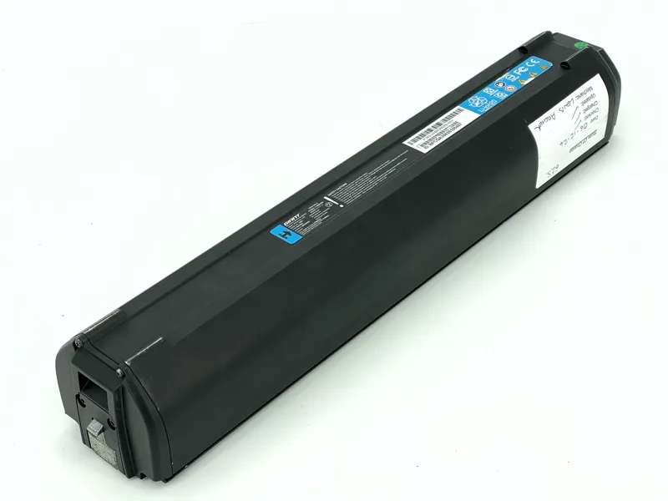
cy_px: 250
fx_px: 1235
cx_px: 334
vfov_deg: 22.9
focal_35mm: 64
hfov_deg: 30.3
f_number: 2.2
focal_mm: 7.5
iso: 20
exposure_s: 1/117
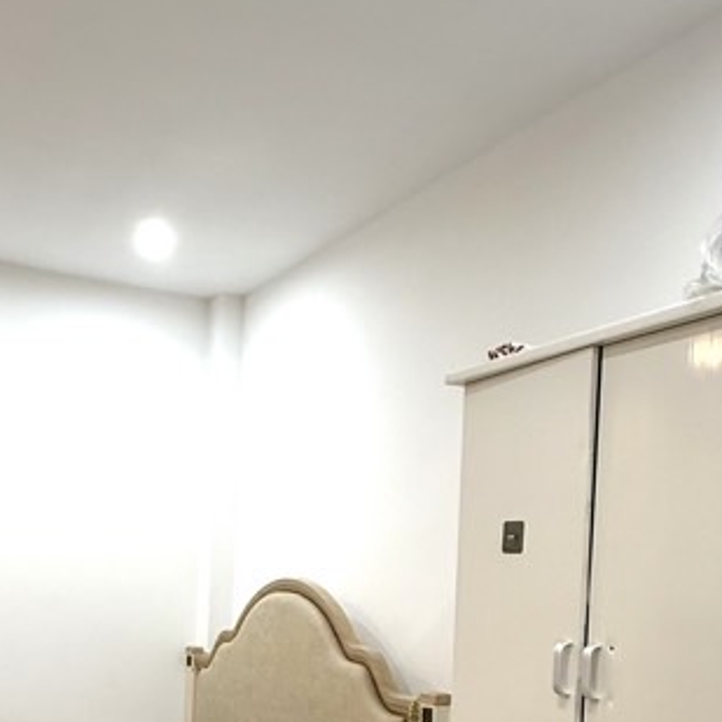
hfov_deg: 40.5
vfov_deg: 38.3
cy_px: 643
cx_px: 252
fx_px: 967
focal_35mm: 41
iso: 200
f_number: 2.2
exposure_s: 1/100
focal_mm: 2.22
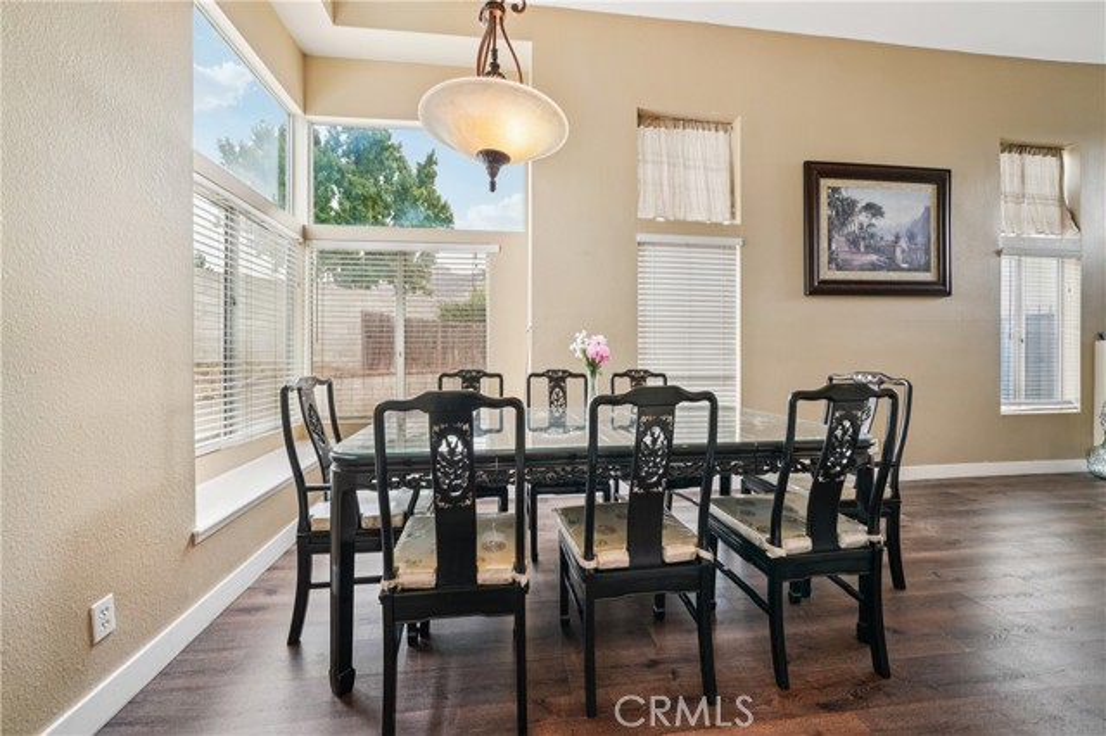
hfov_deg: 108.4
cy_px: 368
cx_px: 553
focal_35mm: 13
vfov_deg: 85.4
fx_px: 399
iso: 400
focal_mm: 13
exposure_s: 1/25
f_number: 8
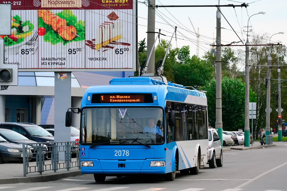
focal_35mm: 158
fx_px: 1256
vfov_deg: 8.7
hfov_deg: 13.0
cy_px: 96
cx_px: 144
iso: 400
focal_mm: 105
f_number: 8
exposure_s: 1/320
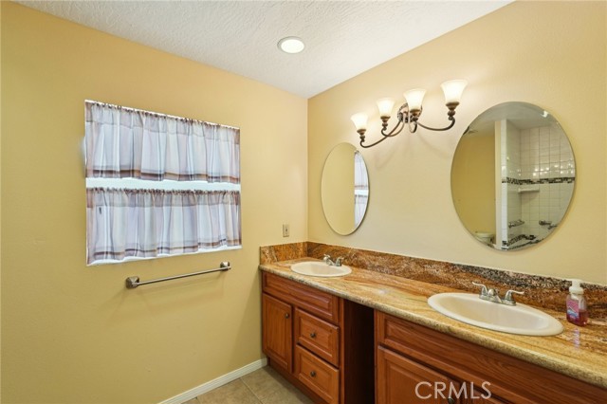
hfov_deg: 96.8
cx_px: 304
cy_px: 202
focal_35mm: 16
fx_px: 270
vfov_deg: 73.7
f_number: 8
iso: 400
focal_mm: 16
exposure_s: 1/20
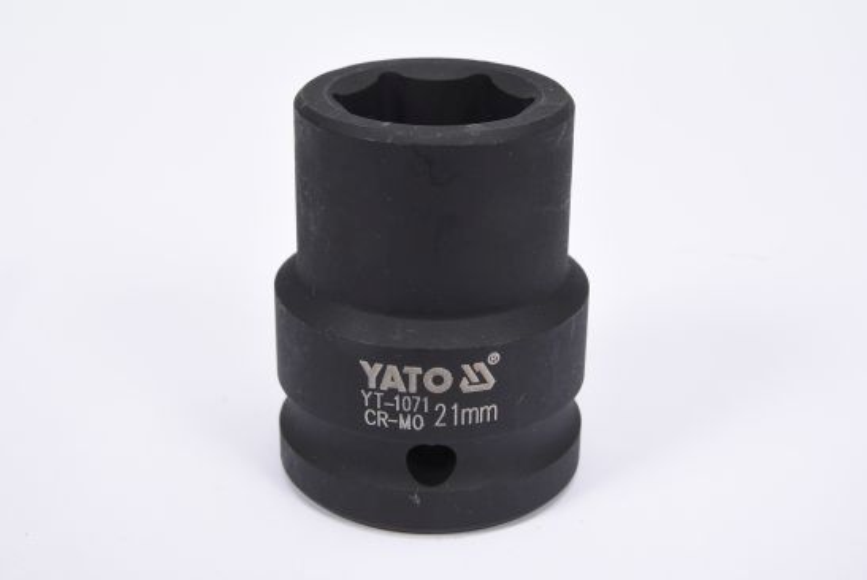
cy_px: 290
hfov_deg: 27.0
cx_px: 434
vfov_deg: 18.2
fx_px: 1808
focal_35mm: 75
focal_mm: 50
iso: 250
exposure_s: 1/125
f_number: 16
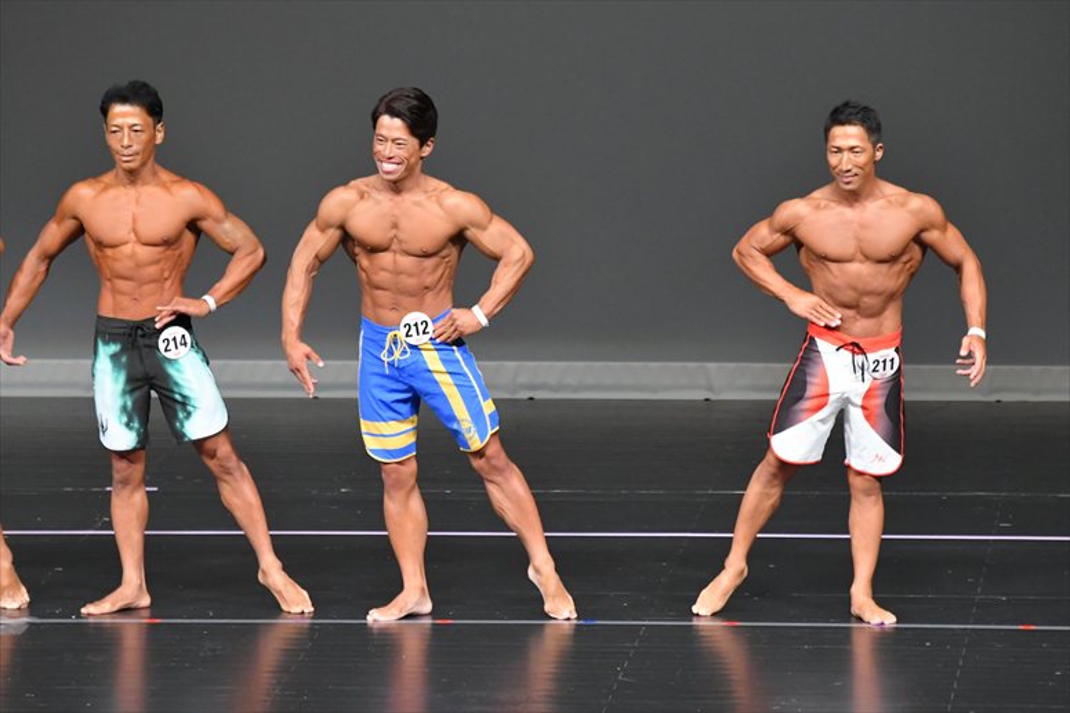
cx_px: 535
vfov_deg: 4.4
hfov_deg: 6.5
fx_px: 9358
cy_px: 356
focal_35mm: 315
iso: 5000
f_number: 5.6
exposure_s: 1/400
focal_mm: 210
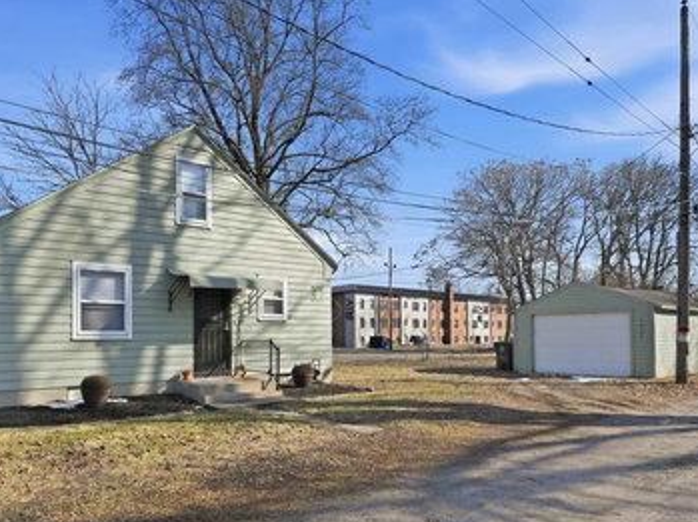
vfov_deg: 55.7
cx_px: 280
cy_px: 307
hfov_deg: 70.2
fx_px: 491
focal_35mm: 24
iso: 640
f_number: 9
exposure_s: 1/1250
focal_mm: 11.5
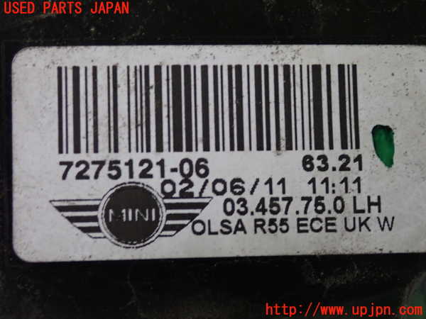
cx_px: 213
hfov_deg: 23.8
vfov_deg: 18.0
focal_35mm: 82
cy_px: 160
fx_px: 1009
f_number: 4.3
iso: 800
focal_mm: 14.62
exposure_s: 1/80
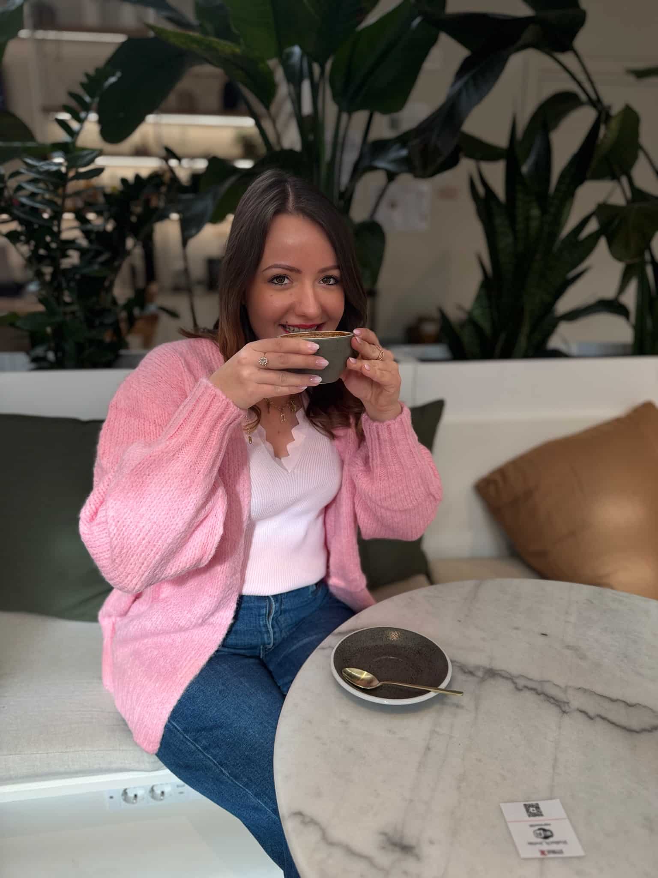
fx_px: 608
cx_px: 329
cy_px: 439
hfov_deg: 56.8
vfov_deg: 71.6
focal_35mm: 24
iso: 80
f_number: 1.78
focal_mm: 6.76
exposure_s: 1/294
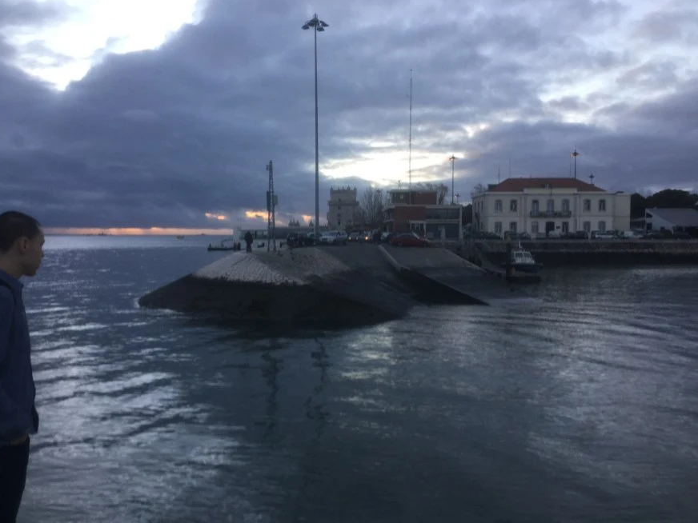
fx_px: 645
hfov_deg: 56.8
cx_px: 354
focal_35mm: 32
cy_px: 256
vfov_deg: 44.2
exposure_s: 1/120
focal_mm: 3.3
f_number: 2.4
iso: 32
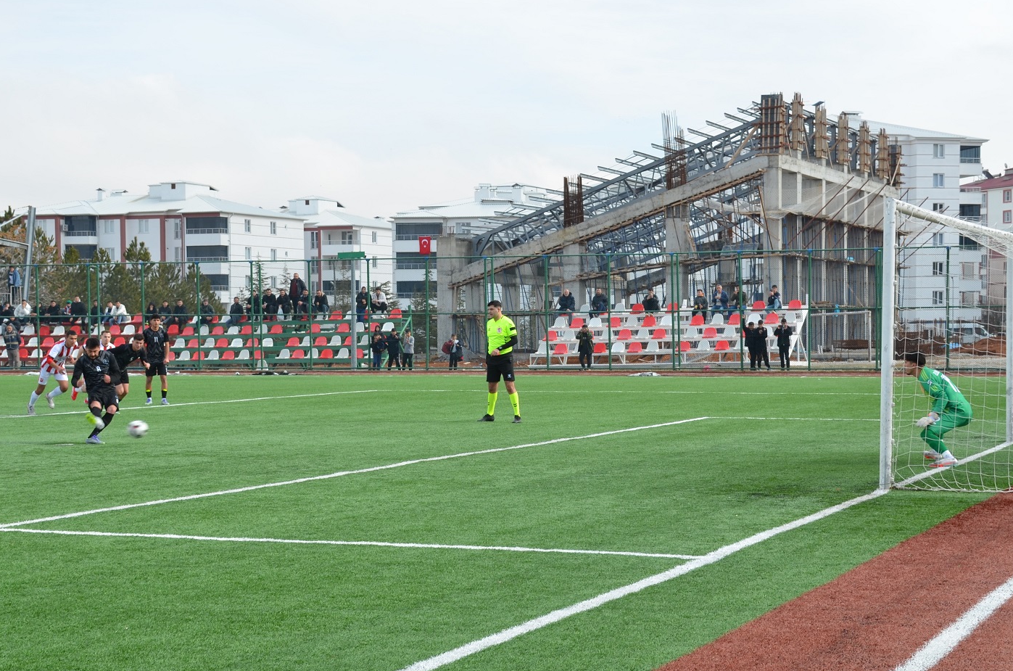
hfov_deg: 27.7
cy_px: 379
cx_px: 558
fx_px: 2050
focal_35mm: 73
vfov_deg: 18.6
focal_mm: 34
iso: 110
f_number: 8
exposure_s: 1/250
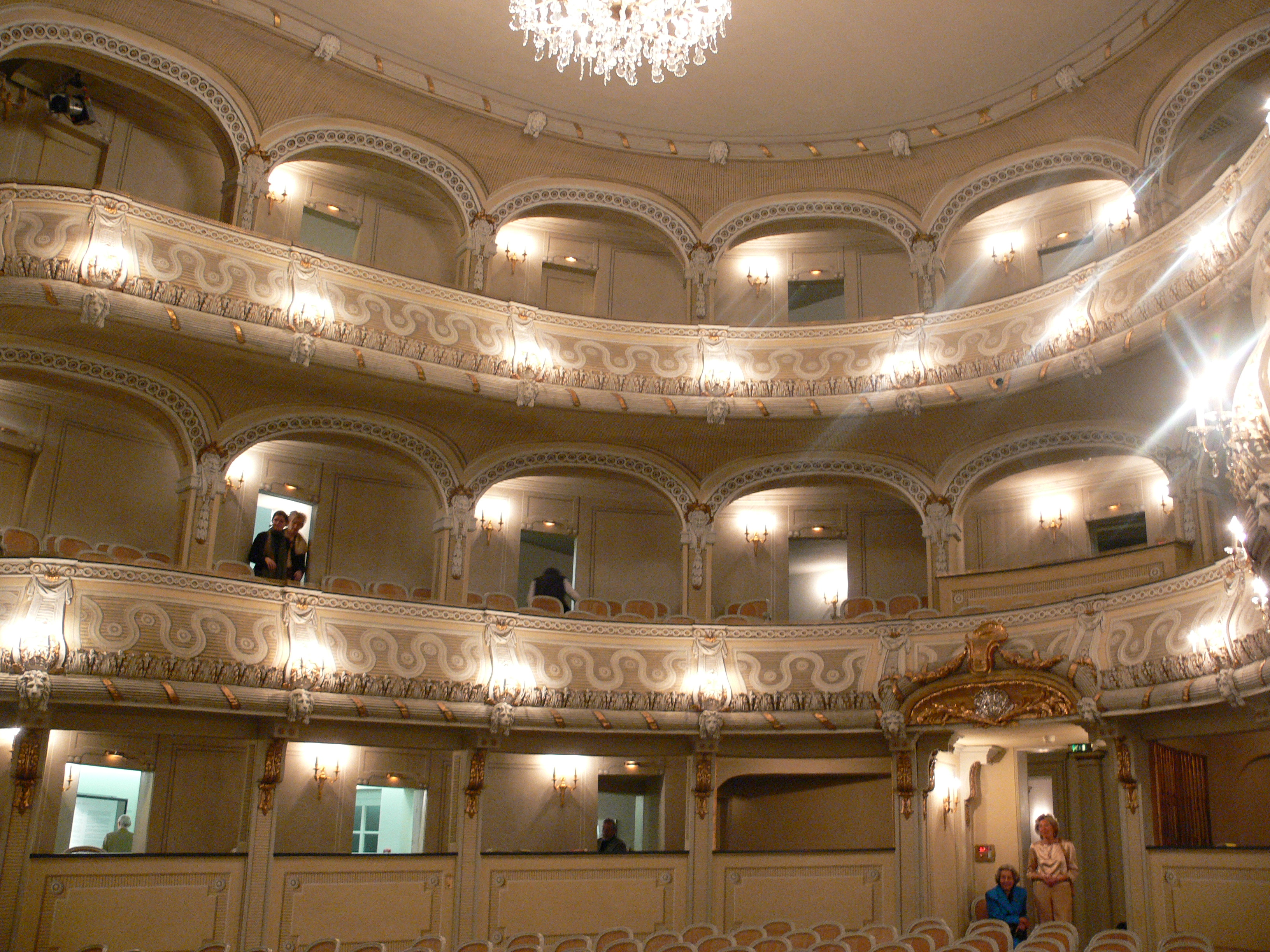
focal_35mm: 35
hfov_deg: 52.6
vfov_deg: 40.7
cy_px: 476
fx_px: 1284
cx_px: 635
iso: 200
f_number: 2.8
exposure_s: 1/8
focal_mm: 7.4
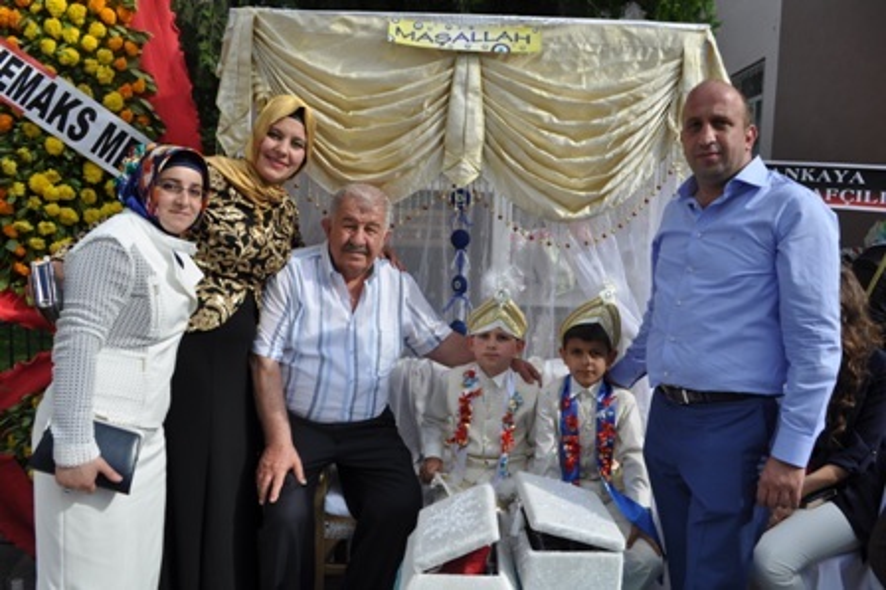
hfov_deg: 62.0
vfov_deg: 43.5
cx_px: 443
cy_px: 295
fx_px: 738
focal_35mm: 30
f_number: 9
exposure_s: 1/320
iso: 200
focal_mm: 20
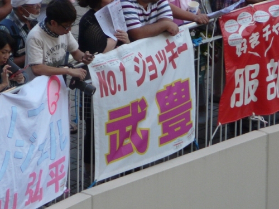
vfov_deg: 1.9
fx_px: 6472
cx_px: 140
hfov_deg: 2.5
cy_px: 104
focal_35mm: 803
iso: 200
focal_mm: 82.8
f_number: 4.2
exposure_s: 1/250
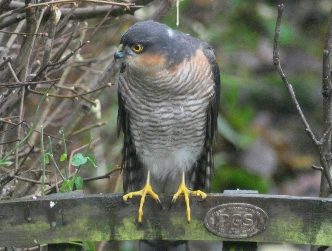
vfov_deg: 1.2
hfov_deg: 1.7
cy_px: 126
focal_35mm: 1196
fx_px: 11498
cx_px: 166
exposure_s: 1/125
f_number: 5.9
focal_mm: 214.2
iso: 1600
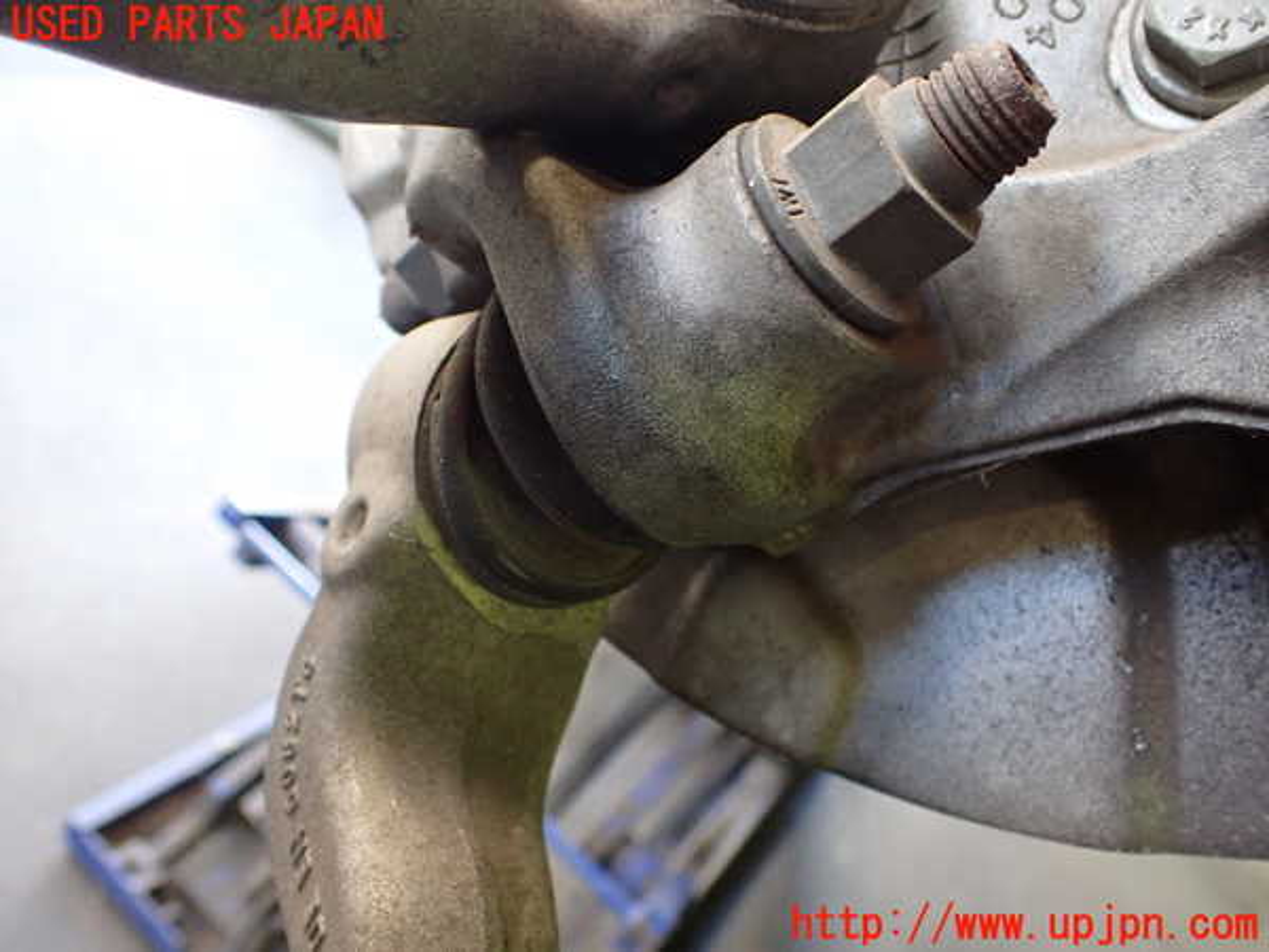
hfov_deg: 60.0
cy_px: 476
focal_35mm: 30
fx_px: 1100
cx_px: 634
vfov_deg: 46.8
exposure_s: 1/100
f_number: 2.3
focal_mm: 5.4
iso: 800
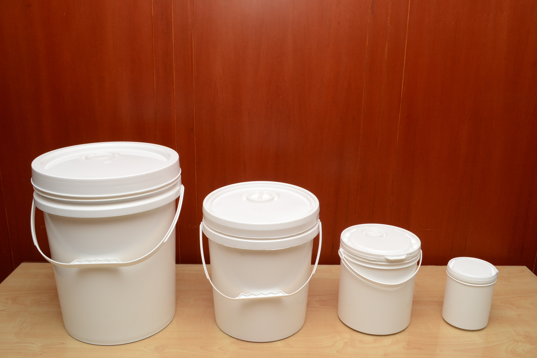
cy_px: 179
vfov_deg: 40.0
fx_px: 492
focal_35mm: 33
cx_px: 268
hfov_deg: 57.2
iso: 800
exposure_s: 1/125
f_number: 11
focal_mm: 22
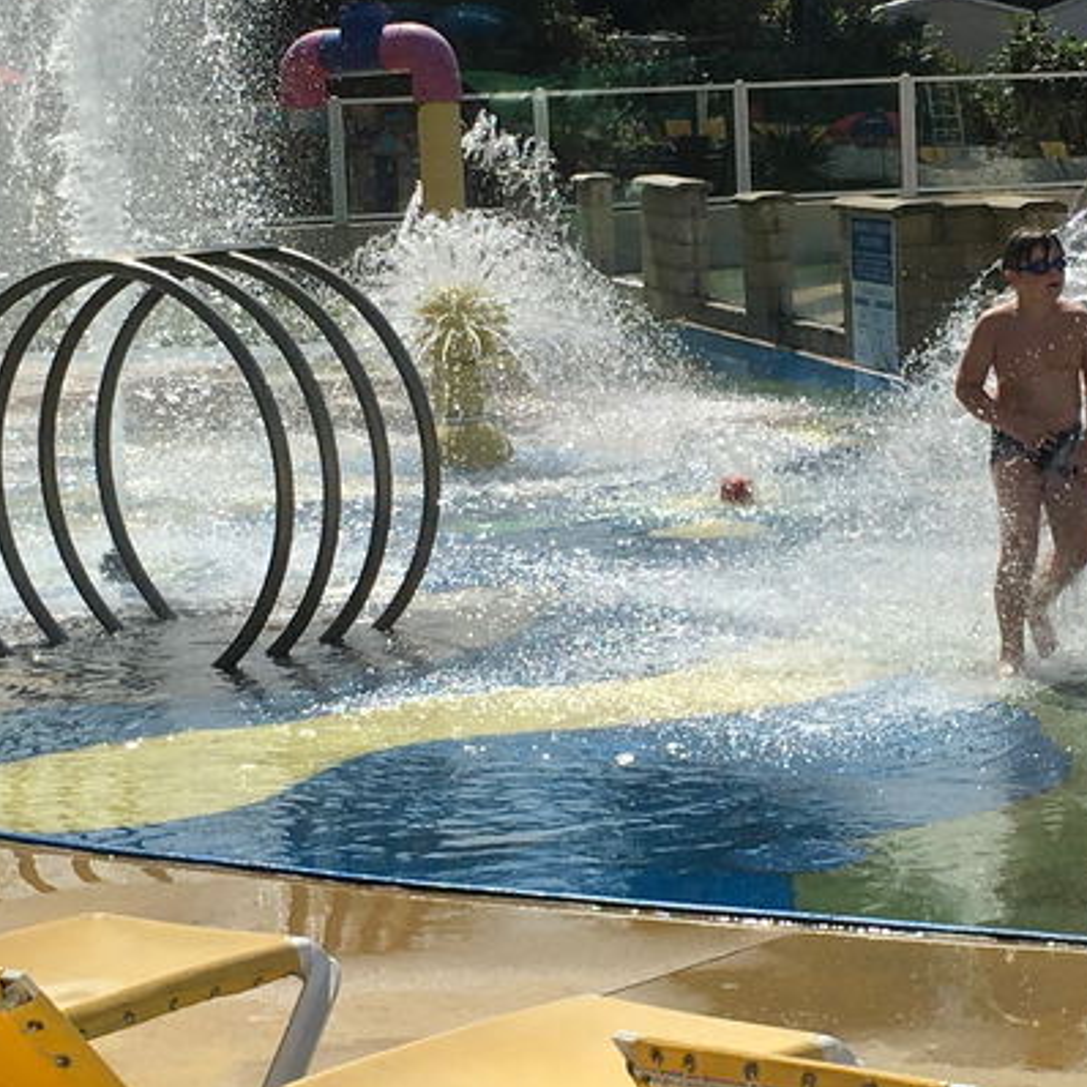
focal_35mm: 103
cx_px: 778
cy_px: 593
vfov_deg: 16.9
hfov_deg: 16.8
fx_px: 3659
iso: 25
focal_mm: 4.15
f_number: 2.2
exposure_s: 1/2747
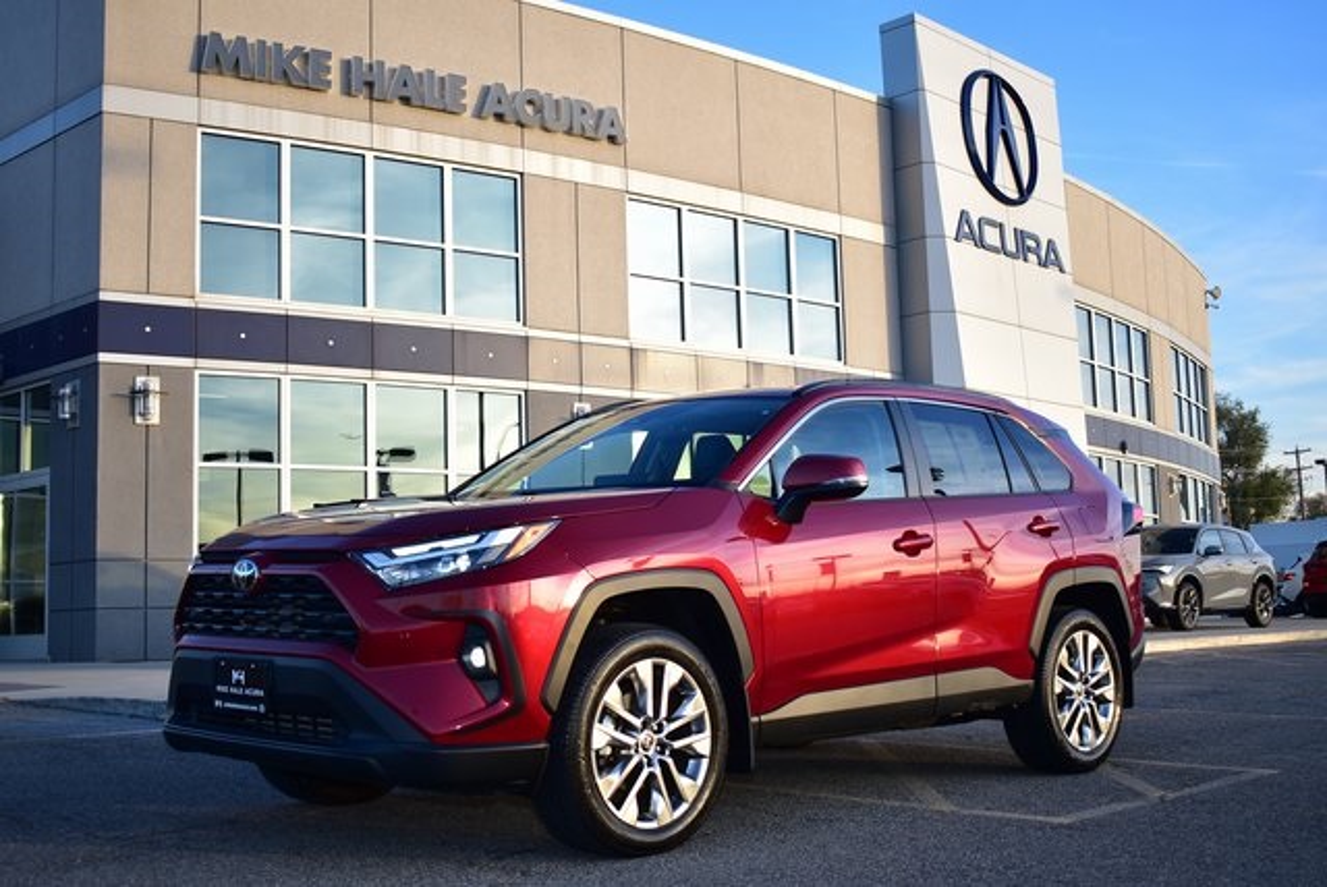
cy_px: 444
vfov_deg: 32.0
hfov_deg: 46.4
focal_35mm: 42
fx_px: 1550
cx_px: 664
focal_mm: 28
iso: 100
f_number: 4.5
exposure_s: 1/80
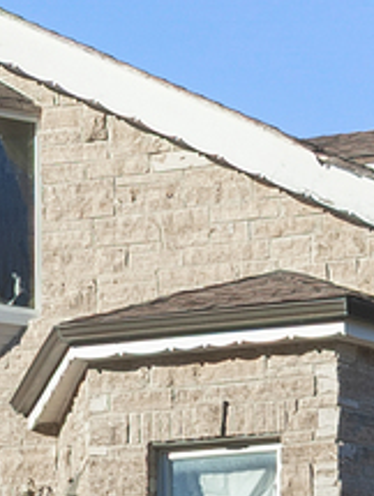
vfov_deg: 11.2
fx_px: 2499
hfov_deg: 8.4
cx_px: 563
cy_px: 526
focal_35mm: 174
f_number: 8
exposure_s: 1/500
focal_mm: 24
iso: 400
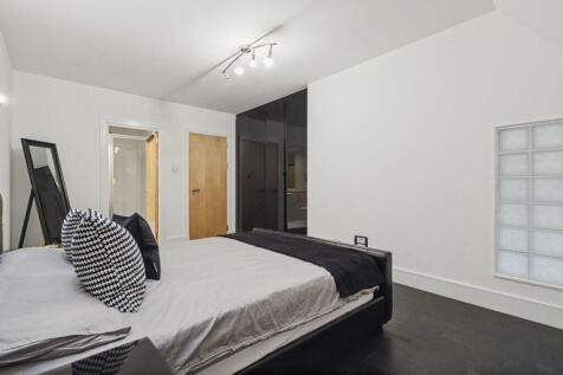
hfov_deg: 95.0
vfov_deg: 72.0
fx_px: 258
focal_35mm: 16
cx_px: 282
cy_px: 188
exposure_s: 1/30
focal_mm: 11
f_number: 5.6
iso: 1250
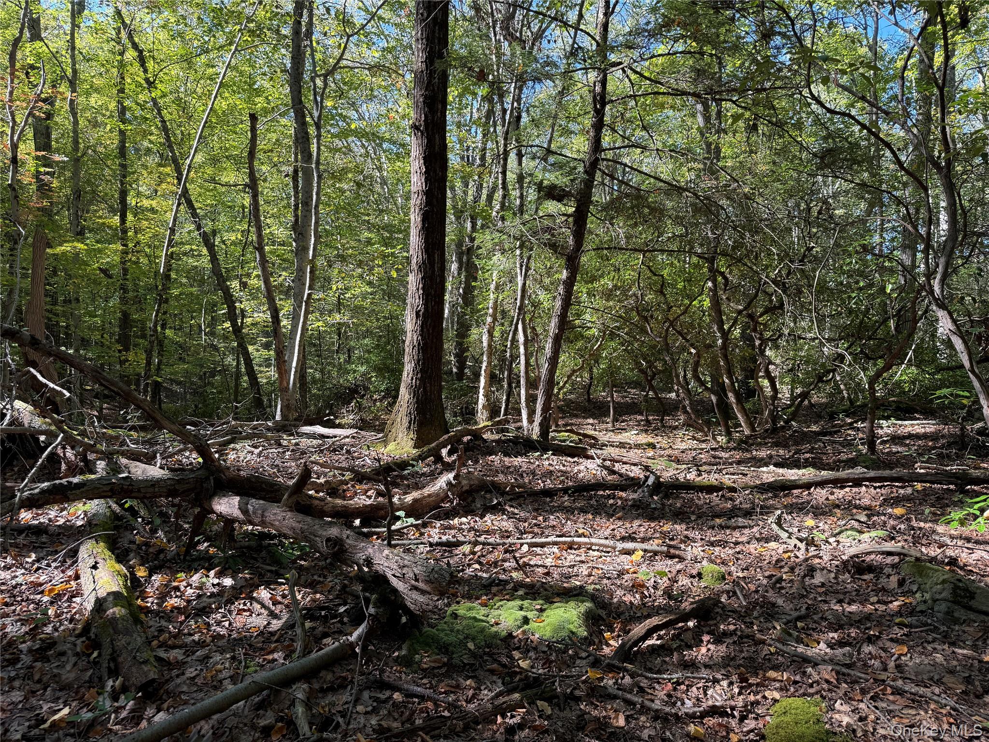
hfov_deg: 71.6
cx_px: 494
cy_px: 371
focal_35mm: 24
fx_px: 686
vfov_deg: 56.8
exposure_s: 1/198
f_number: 1.78
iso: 64
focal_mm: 6.76
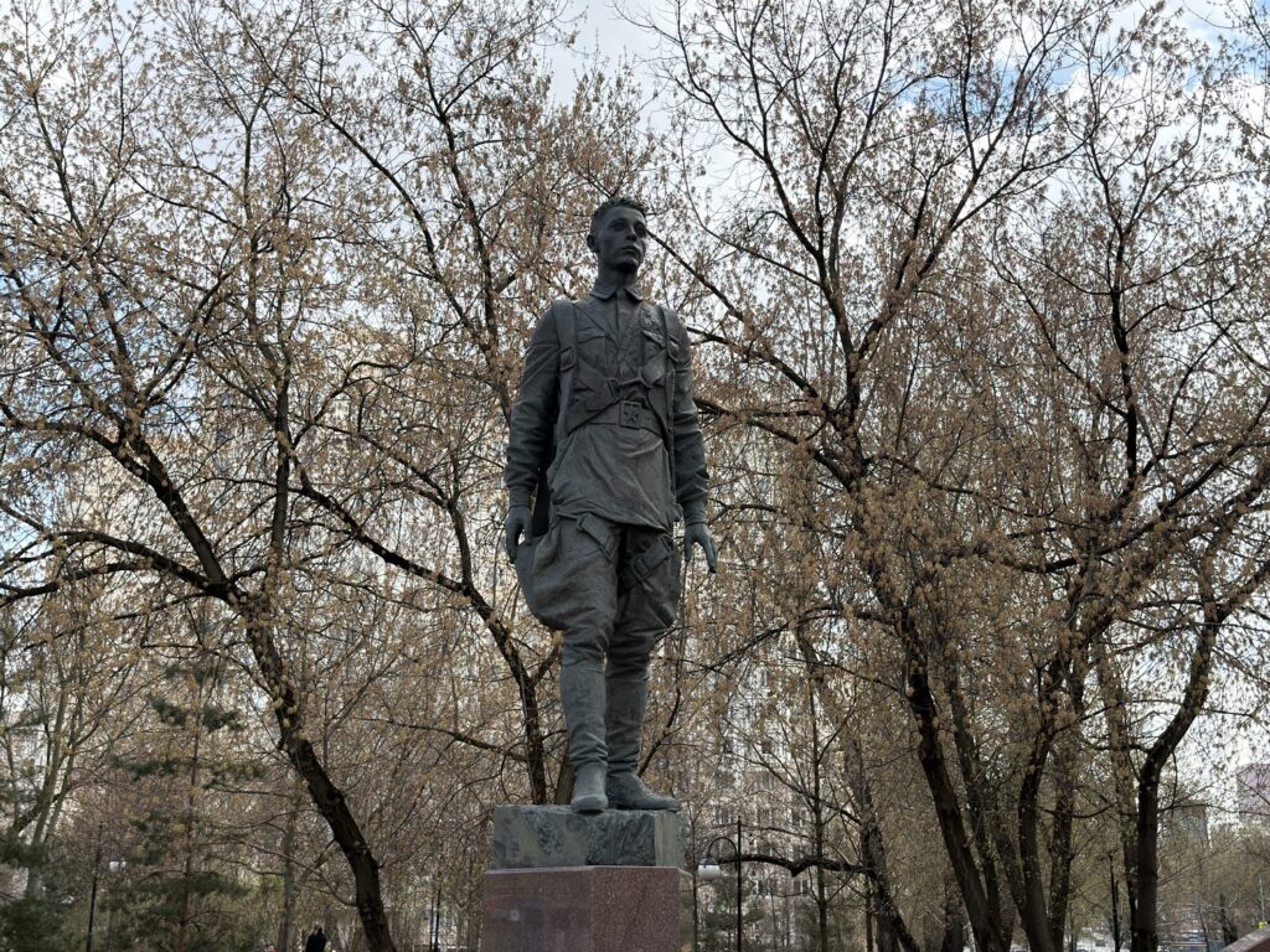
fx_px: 1578
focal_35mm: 43
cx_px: 635
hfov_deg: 43.9
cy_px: 476
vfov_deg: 33.6
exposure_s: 1/2105
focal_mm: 6.76
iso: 80
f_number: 1.78
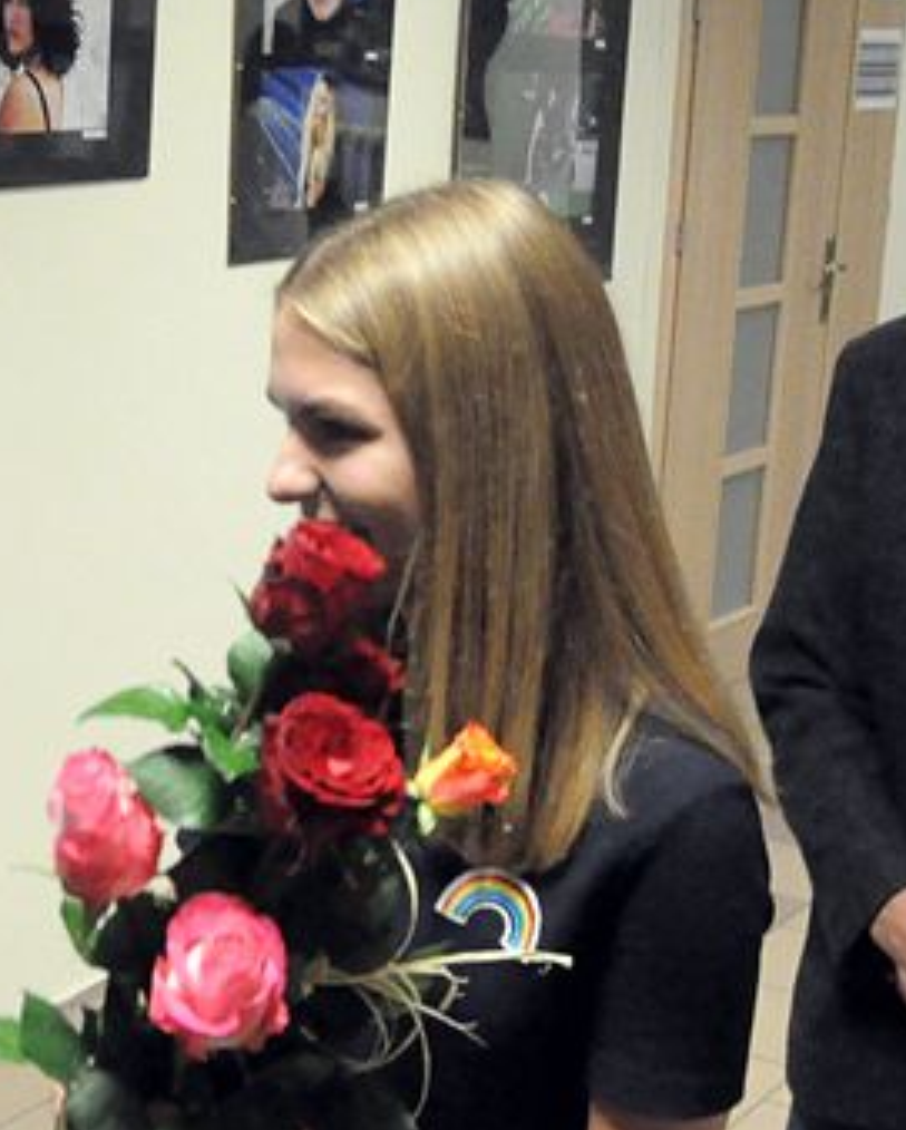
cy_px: 590
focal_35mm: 74
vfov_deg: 25.6
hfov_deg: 20.5
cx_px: 204
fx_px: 2483
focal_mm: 21
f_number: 5
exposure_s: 1/125
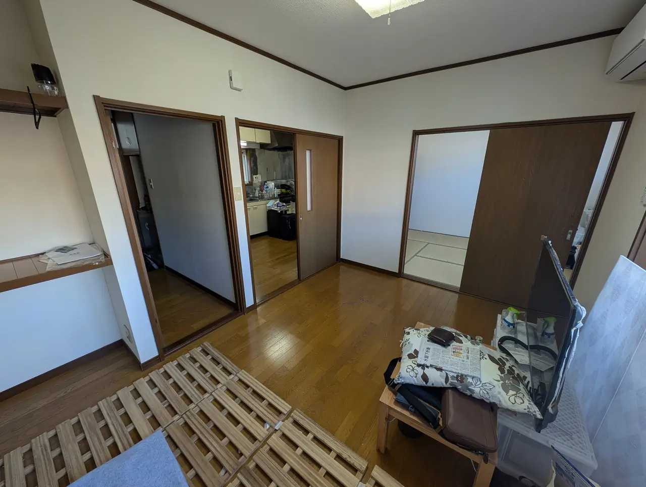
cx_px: 323
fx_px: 224
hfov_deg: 110.5
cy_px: 244
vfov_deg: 94.6
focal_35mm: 12
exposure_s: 1/50
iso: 50
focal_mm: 2.23
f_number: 1.95
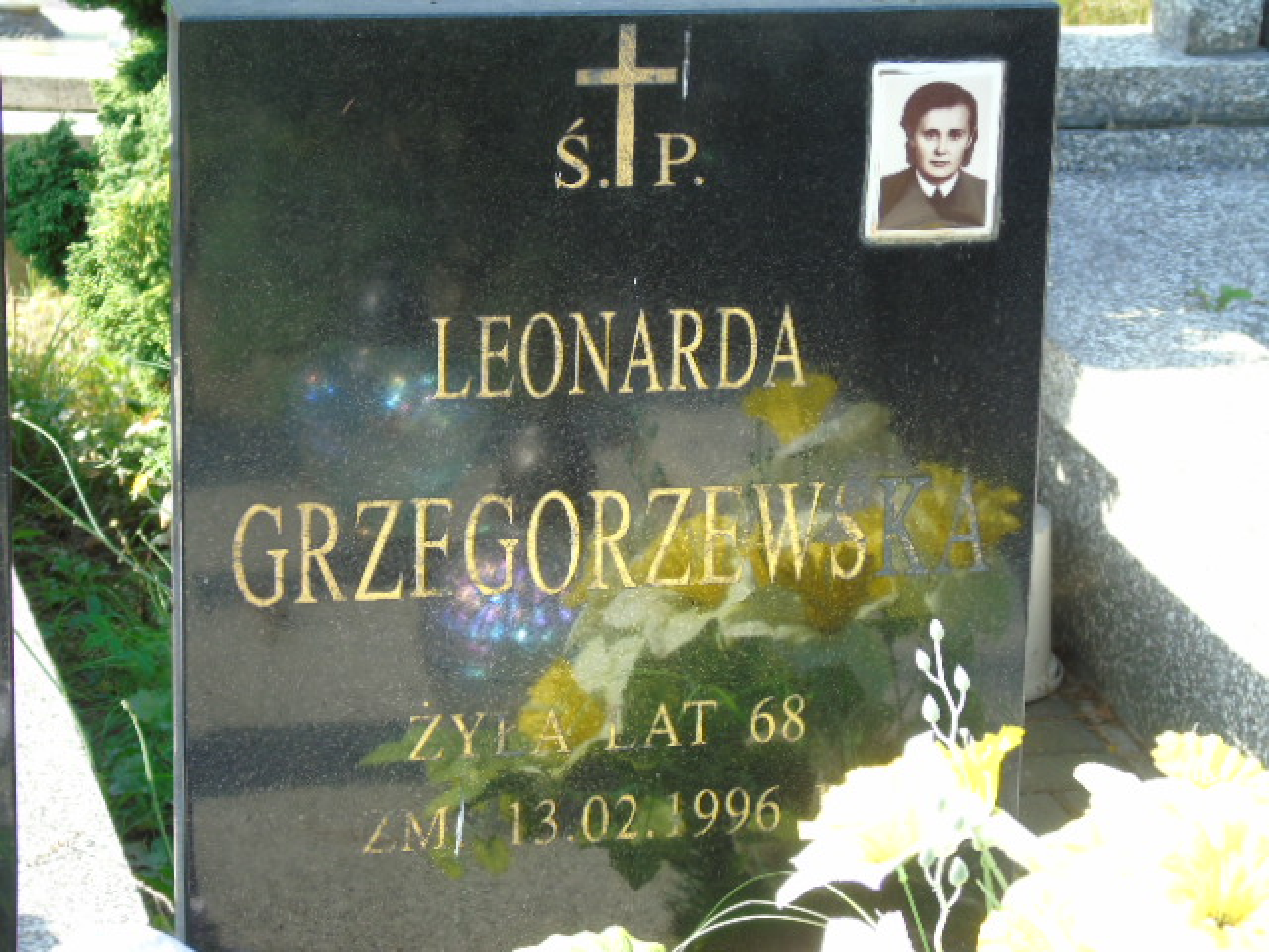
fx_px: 3959
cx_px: 634
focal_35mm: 108
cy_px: 476
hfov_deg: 18.2
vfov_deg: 13.7
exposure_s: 1/60
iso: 80
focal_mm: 19
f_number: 4.4
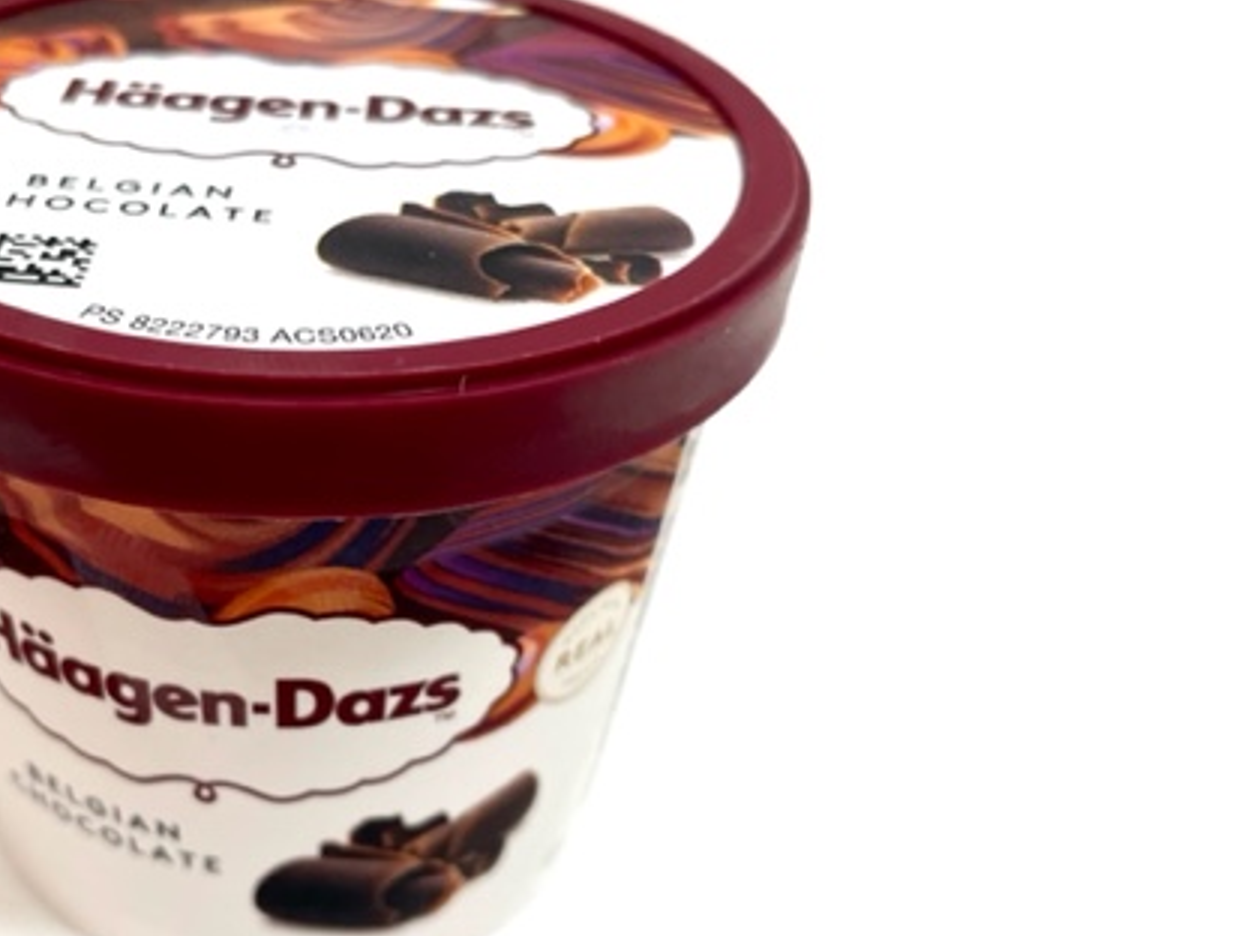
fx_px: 1442
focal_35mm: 40
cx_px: 345
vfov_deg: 36.0
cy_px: 471
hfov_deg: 45.5
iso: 64
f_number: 1.6
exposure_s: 1/100
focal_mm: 4.2
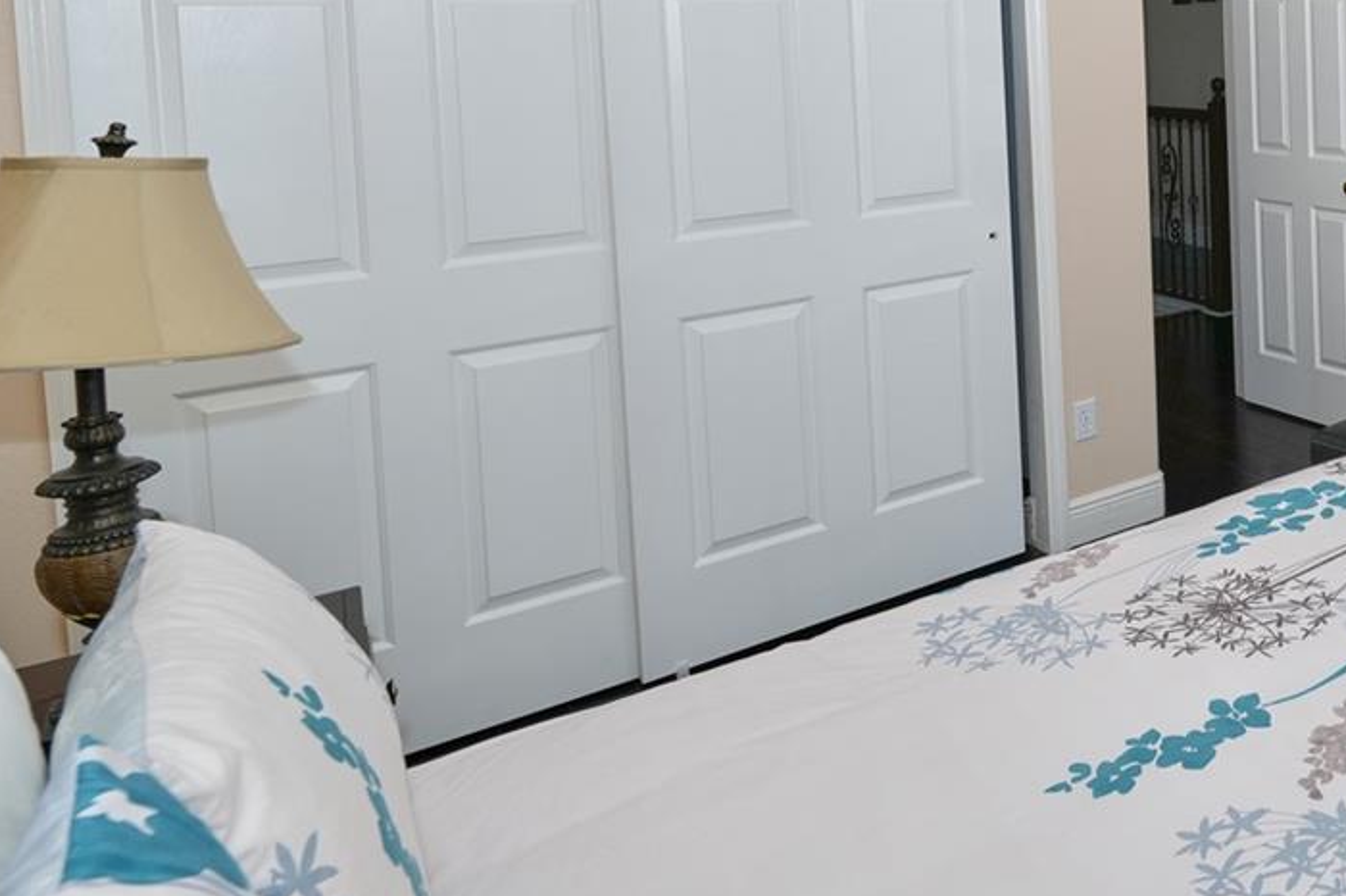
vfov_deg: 38.2
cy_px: 83
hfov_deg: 44.3
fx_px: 1196
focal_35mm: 32
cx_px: 1492
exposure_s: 1/200
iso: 400
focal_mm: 14
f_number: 7.1
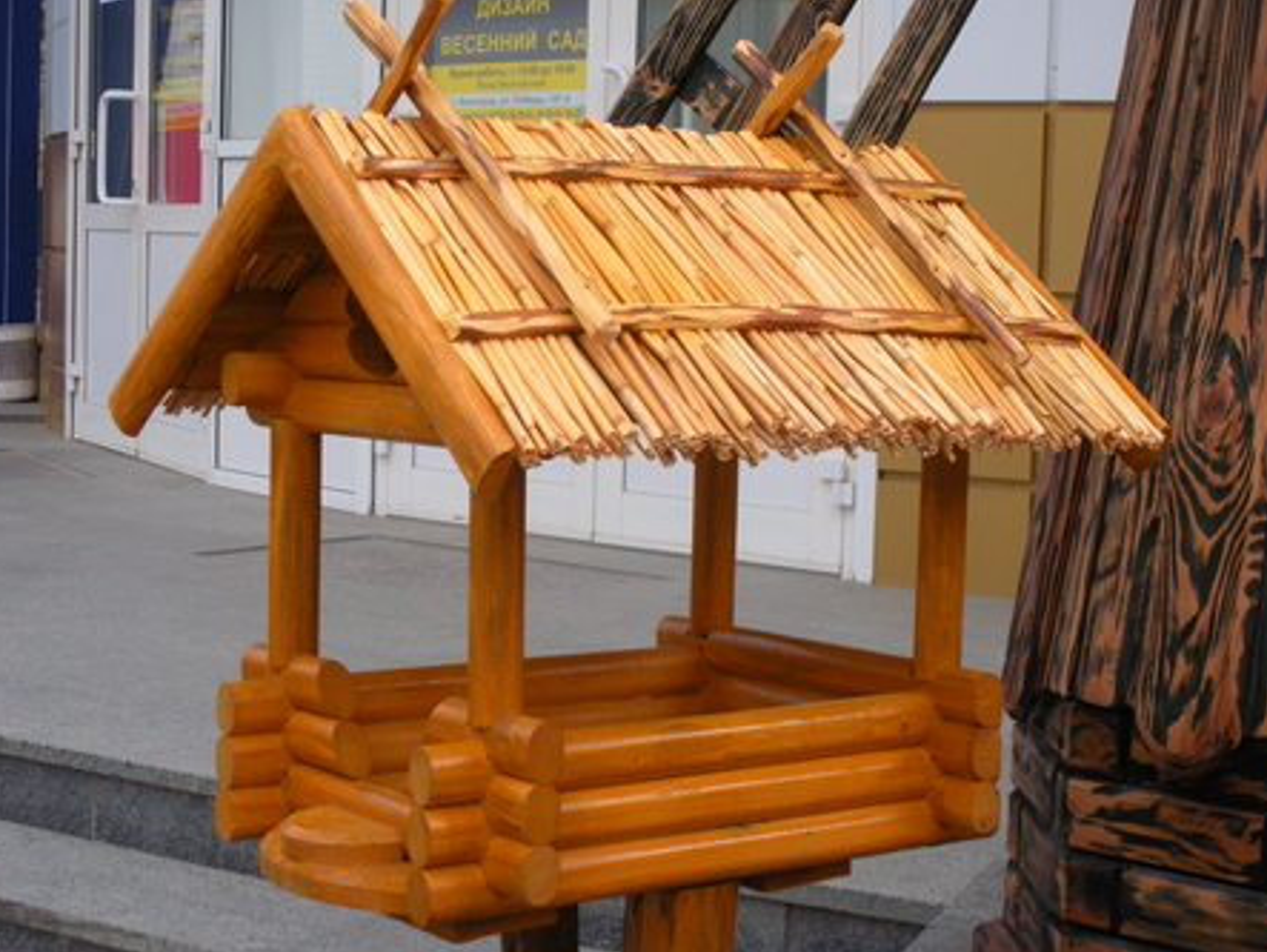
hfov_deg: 29.8
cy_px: 477
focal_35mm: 65
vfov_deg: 22.6
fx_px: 2381
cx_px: 626
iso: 231
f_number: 4.6
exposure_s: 1/122
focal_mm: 11.2
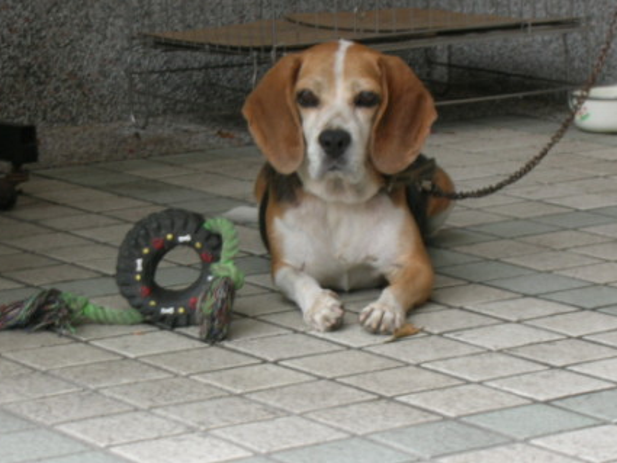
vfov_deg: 12.1
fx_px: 2193
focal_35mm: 123
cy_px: 220
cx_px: 327
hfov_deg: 16.0
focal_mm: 17.1
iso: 50
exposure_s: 1/30.2
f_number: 4.9
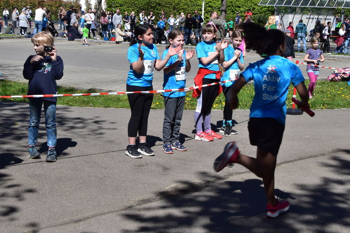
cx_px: 183
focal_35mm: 72
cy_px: 82
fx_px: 700
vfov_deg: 18.9
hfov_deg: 28.1
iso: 400
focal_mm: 34
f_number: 16
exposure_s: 1/320
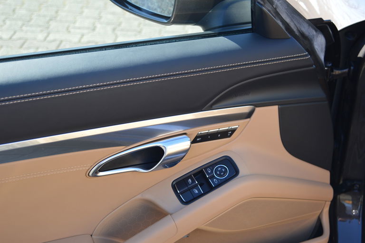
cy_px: 122
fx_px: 577
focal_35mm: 57
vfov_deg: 23.7
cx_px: 182
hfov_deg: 35.1
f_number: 5.6
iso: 160
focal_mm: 38
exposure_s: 1/125
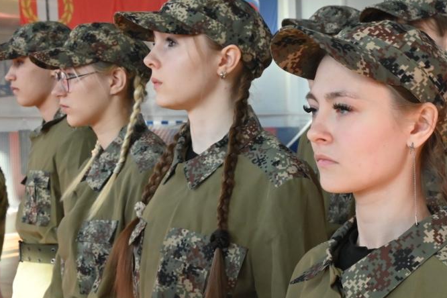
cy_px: 178
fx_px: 745
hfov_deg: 32.9
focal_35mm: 60
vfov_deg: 22.6
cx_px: 324
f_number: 9
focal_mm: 26
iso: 3200
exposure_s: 1/320
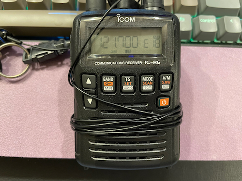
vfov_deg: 53.1
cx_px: 121
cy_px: 90
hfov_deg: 67.3
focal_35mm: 26
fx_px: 182
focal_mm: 4.2
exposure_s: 1/33
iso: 500
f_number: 1.6
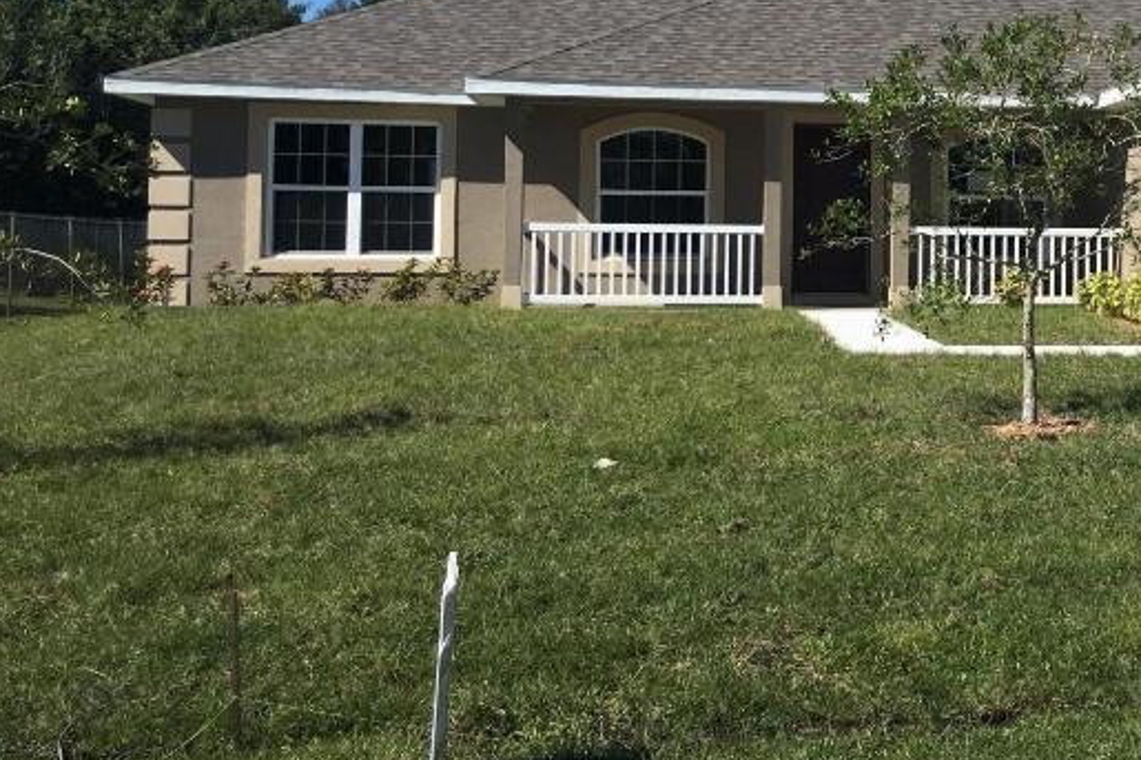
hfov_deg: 31.4
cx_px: 1088
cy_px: 164
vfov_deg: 22.3
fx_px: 1901
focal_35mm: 60
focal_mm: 4.15
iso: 25
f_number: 2.2
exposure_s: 1/2137
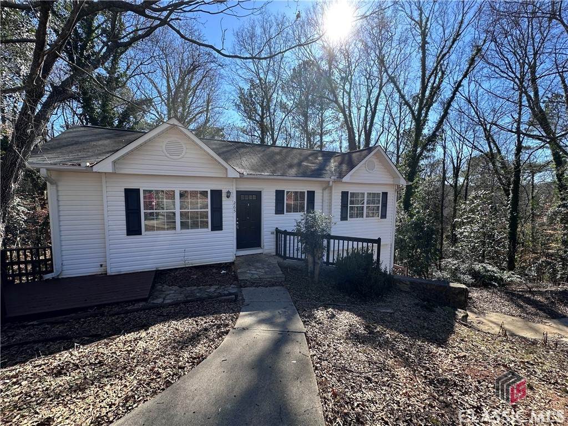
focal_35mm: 14
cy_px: 213
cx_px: 284
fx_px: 230
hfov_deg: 102.1
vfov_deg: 85.7
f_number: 2.2
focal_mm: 2.22
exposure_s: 1/456
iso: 40
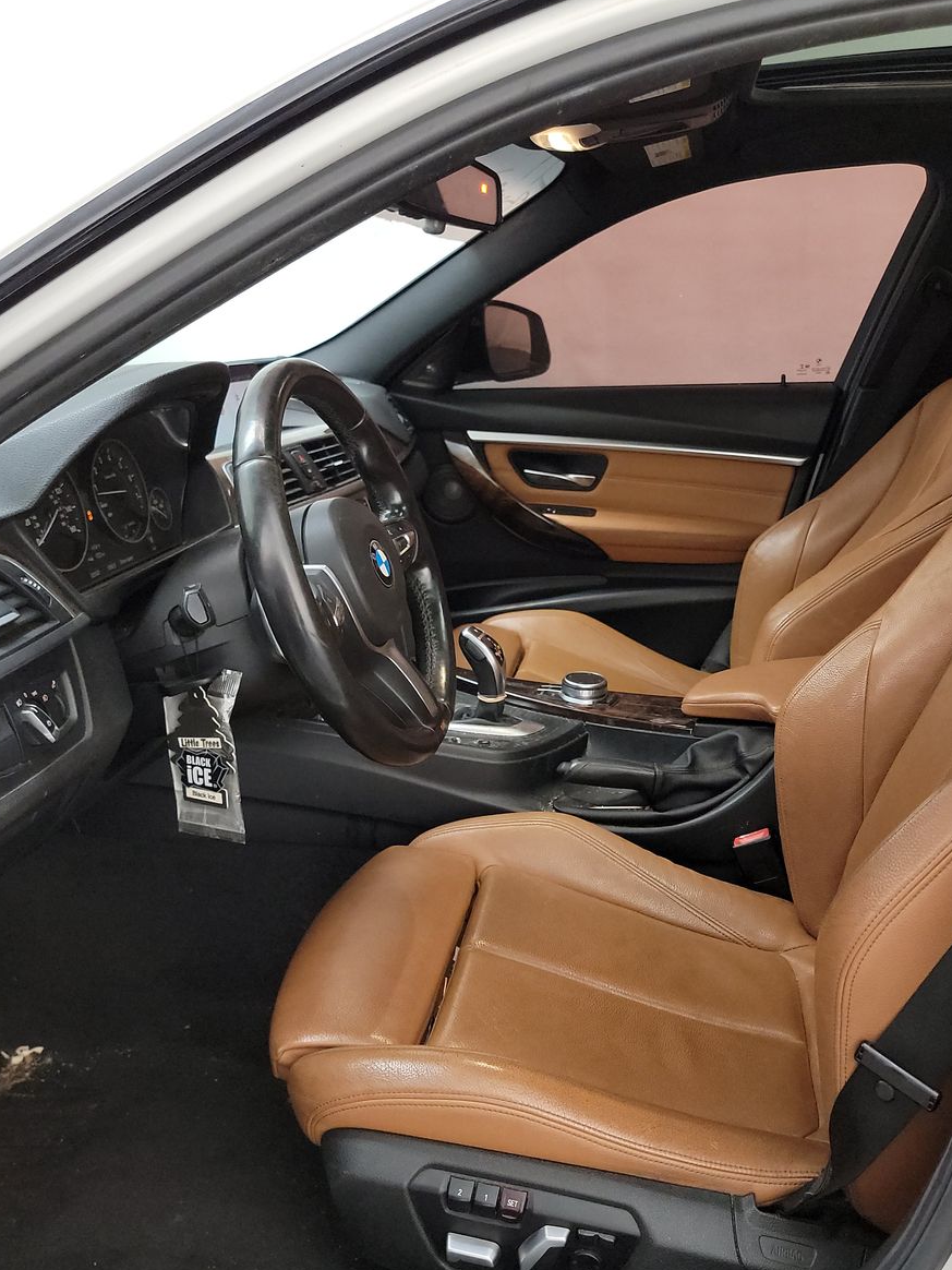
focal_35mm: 33
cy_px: 638
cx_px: 514
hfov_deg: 42.9
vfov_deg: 55.4
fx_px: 1210
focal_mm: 6.7
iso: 1068
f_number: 1.8
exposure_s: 1/59
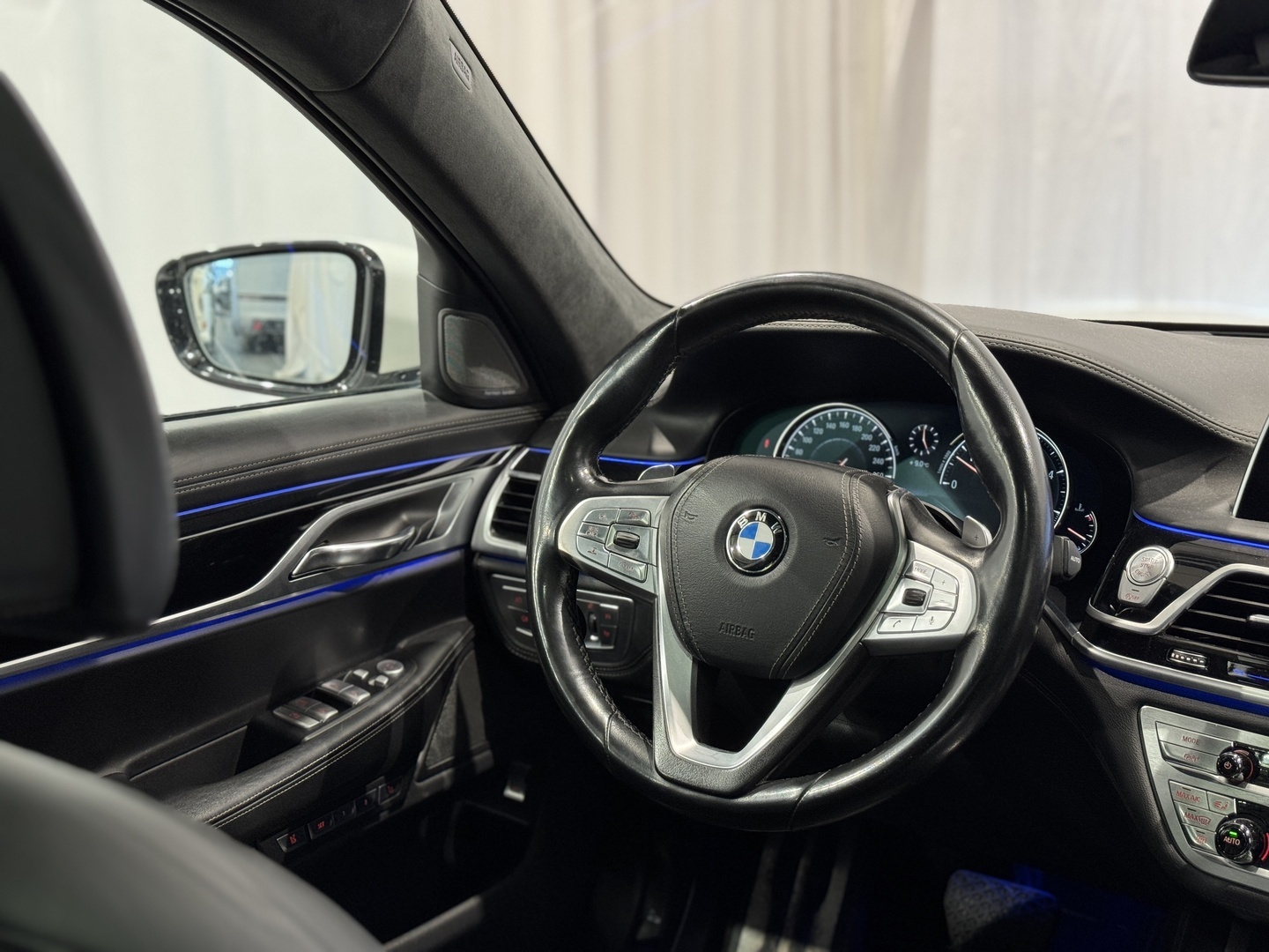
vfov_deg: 30.3
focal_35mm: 48
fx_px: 1760
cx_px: 634
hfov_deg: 39.7
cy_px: 476
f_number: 1.78
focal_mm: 6.76
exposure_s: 1/49
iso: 160
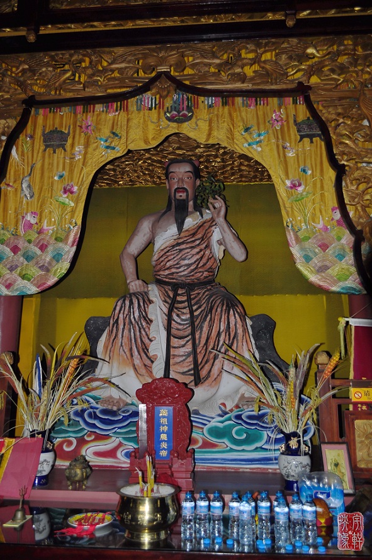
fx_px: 466
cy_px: 280
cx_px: 186
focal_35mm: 30
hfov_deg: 43.5
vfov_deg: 62.0
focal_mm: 20
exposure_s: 1/60
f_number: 3.8
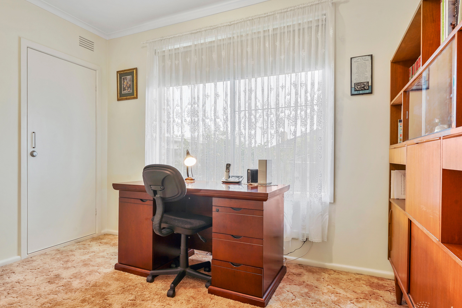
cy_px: 145
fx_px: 257
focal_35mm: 20
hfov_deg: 83.9
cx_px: 218
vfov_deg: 61.9
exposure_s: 1/2
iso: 100
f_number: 11
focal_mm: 16
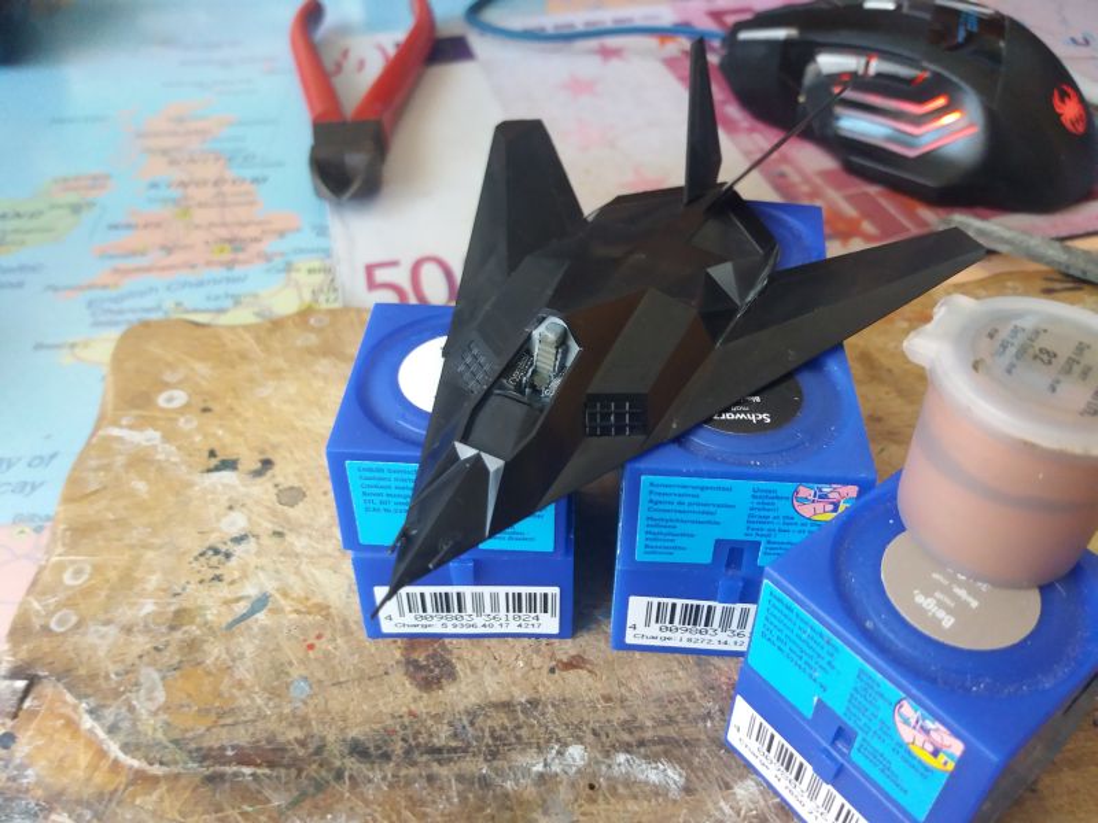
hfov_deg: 63.4
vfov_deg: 49.7
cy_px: 412
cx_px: 549
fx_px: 888
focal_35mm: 28
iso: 200
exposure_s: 1/17
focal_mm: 3.7
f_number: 1.9
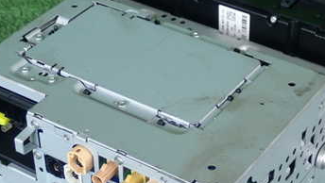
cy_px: 135
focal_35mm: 93
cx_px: 194
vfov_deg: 13.0
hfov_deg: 22.9
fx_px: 802
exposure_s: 1/80
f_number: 3.2
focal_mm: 8.99
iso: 200
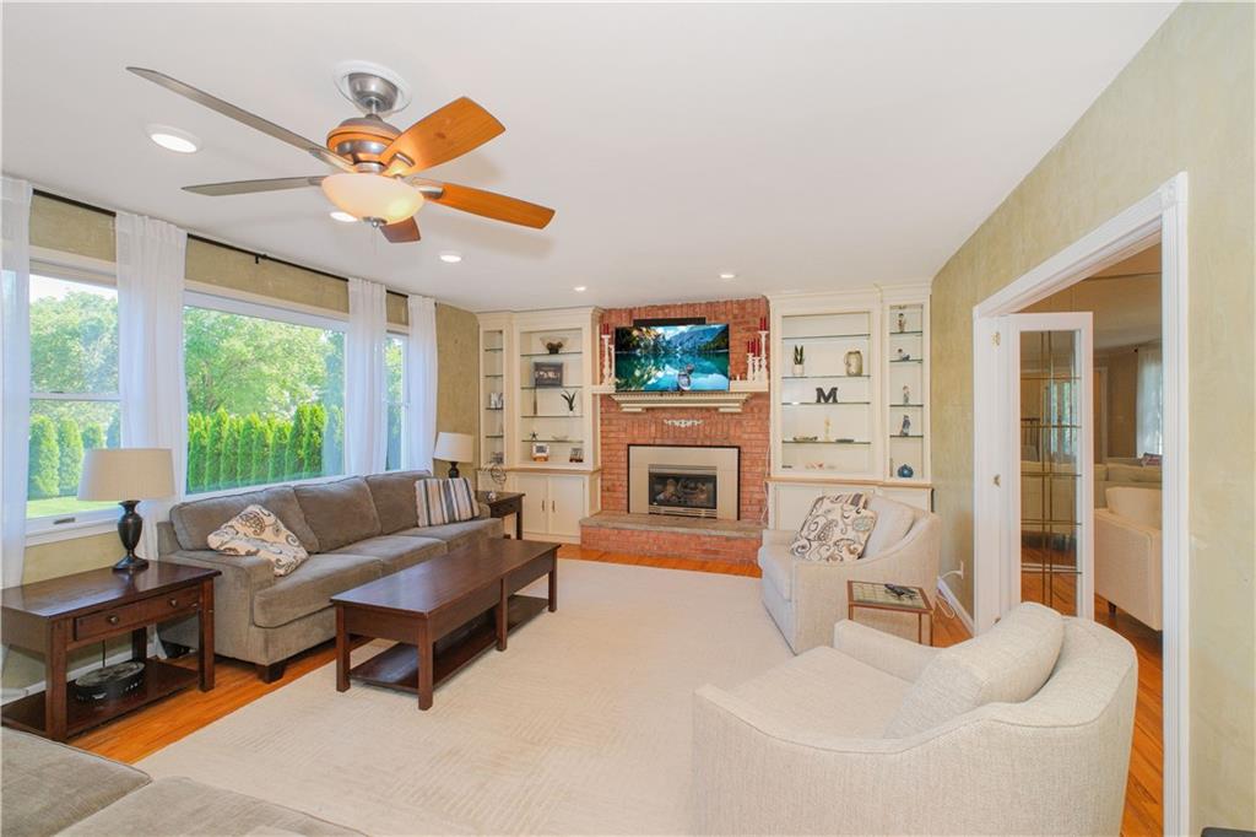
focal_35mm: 15
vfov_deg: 77.3
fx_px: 523
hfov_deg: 100.4
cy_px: 418
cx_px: 628
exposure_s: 1/60
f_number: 8
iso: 800
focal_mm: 10
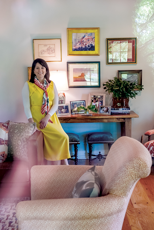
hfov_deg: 25.1
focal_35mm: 54
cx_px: 77
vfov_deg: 36.9
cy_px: 115
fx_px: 346
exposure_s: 1/60
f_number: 3.6
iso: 1600
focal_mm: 35.8
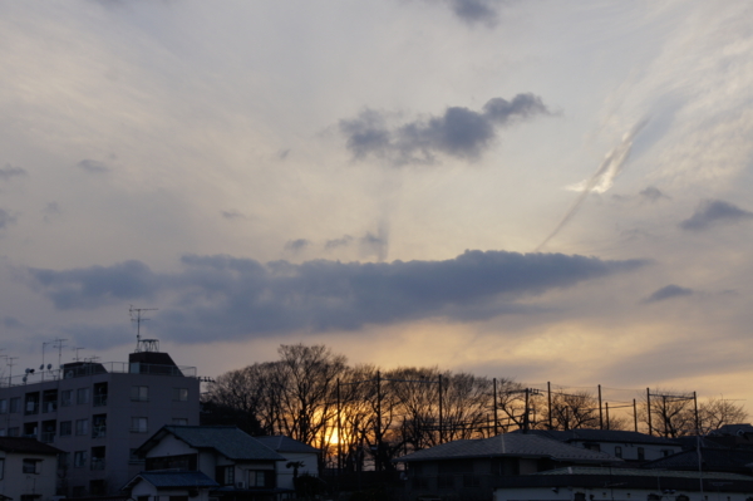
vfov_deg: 20.1
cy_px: 250
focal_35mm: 68
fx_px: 1411
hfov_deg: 29.9
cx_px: 376
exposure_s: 1/250
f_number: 8
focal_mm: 45
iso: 200
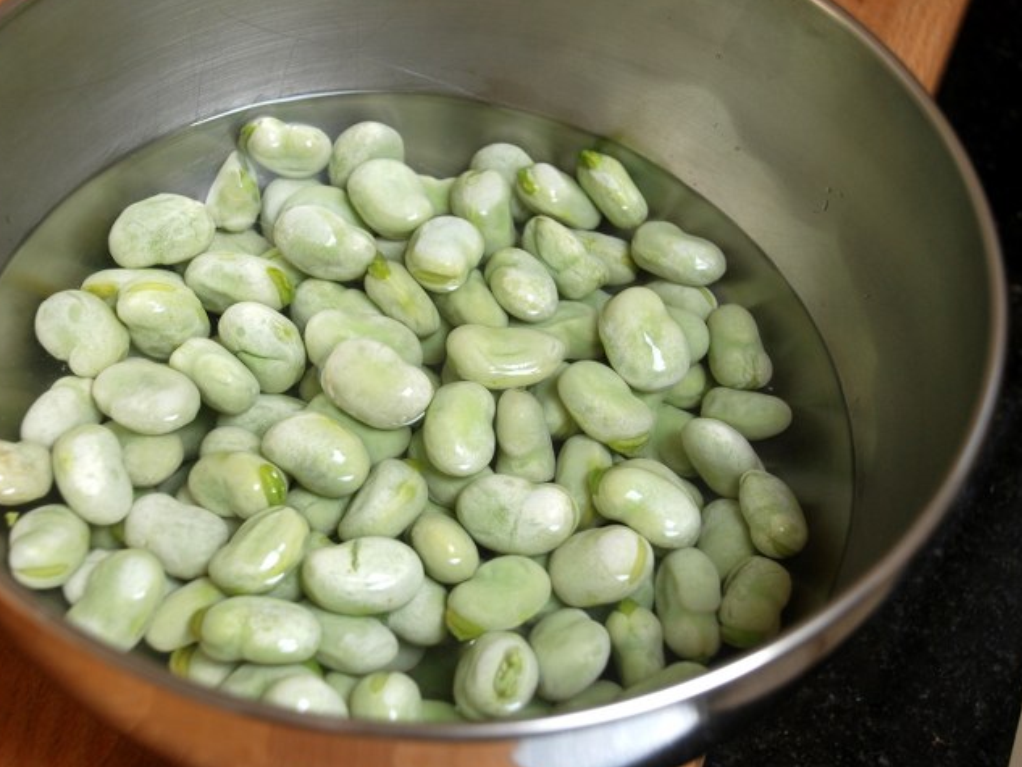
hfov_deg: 26.7
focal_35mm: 73
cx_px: 467
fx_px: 2156
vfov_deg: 20.2
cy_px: 388
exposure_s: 1/100
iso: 200
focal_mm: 40
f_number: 5.6
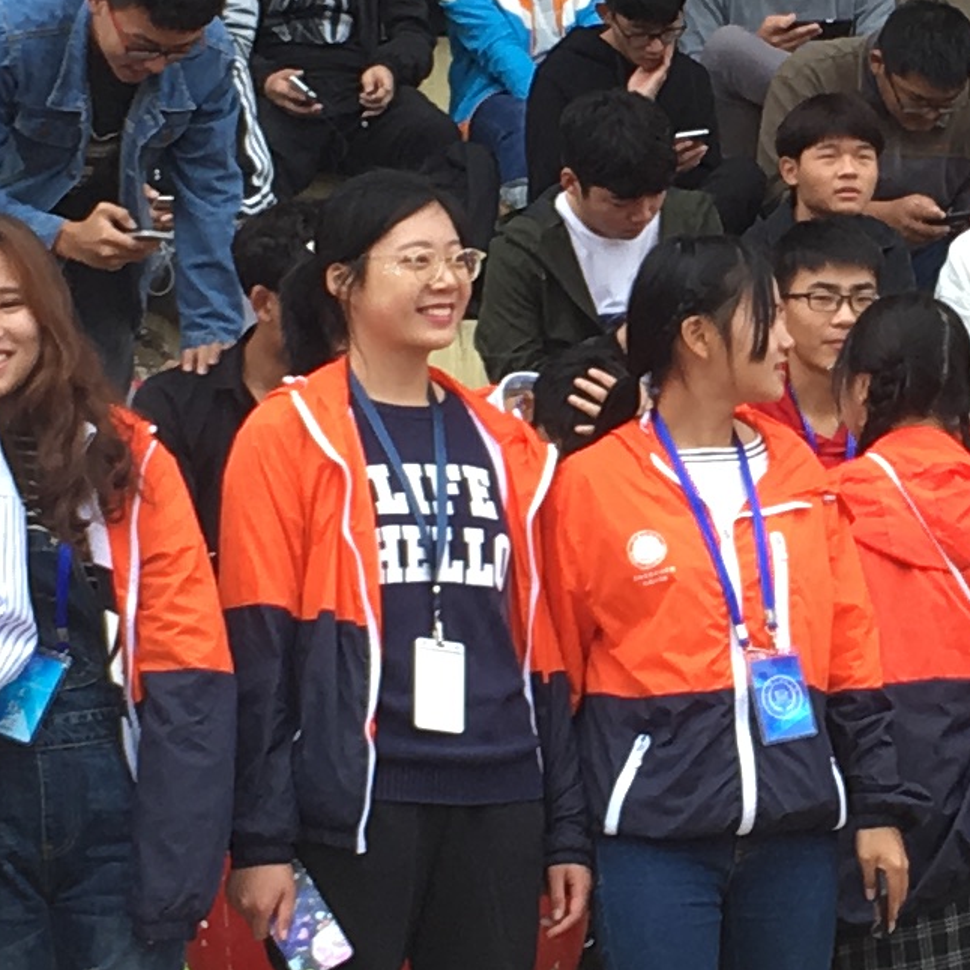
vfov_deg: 10.9
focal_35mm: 160
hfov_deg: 10.8
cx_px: 1065
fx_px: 5072
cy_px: 291
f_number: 2.2
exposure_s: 1/100
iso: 25
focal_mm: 4.15
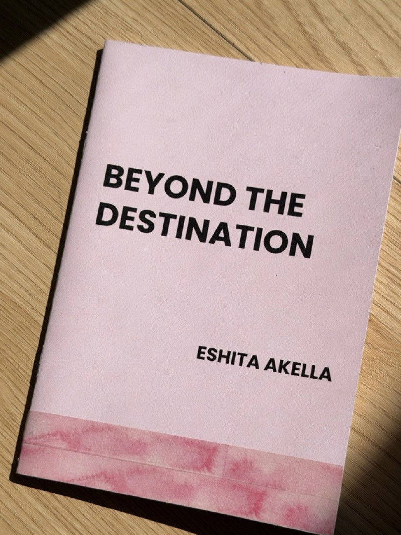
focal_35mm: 57
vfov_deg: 33.7
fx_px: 881
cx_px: 226
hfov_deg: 25.6
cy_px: 302
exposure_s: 1/9901
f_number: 1.78
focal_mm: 6.76
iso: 80
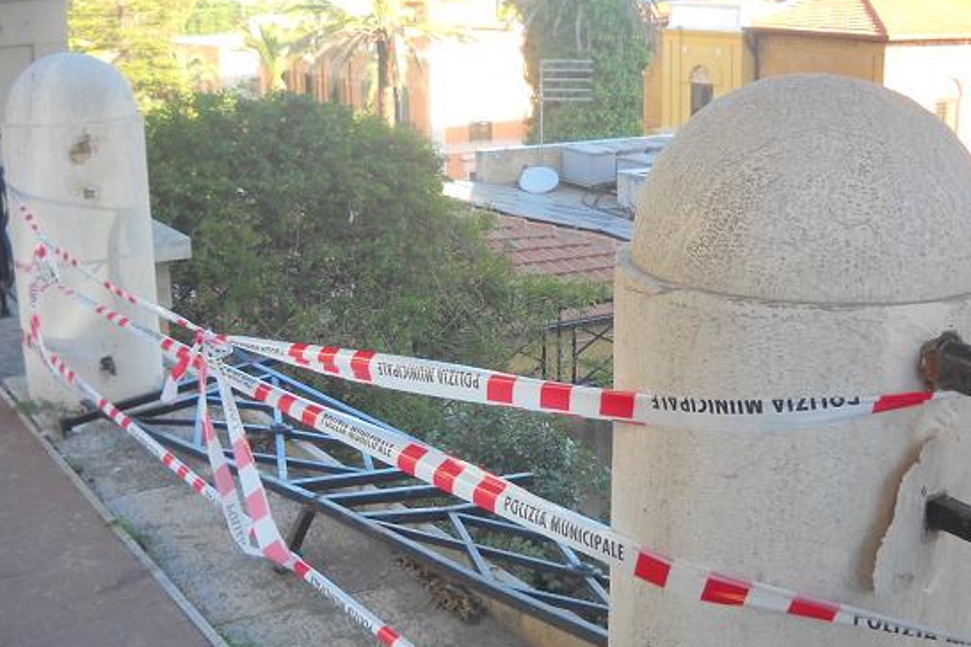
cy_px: 355
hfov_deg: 41.1
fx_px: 1295
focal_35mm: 48
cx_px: 451
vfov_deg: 28.1
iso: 64
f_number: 3.1
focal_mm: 6.72
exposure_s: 1/96
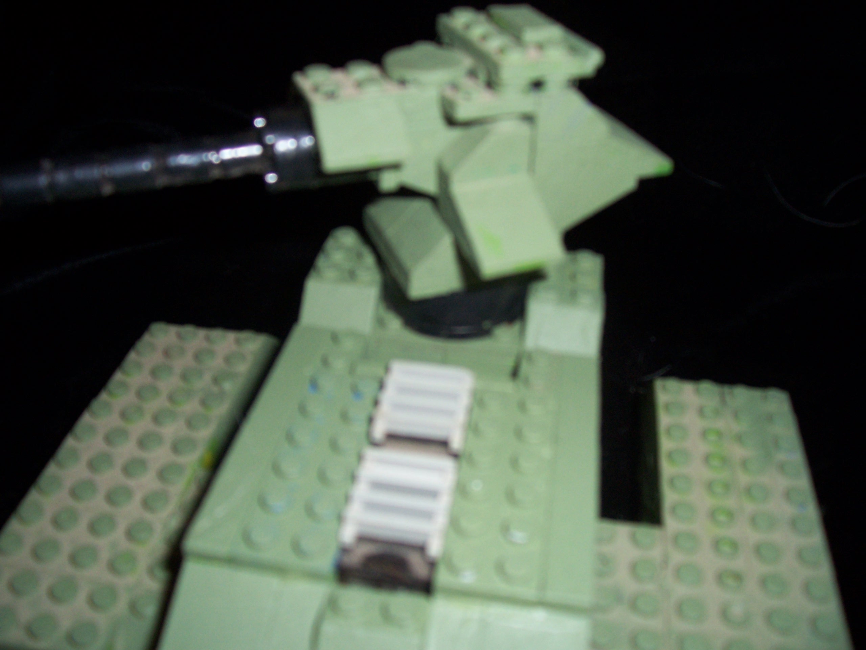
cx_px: 433
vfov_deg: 41.8
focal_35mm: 34
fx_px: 851
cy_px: 325
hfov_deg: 54.0
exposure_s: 1/60
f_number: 2.7
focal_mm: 5.6
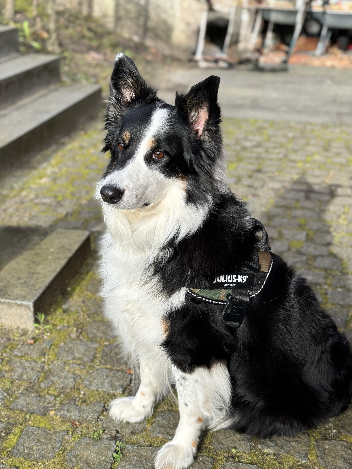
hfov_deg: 30.3
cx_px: 176
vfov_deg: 39.7
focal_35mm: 48
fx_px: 651
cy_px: 234
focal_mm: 6.76
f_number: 1.78
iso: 64
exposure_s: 1/693
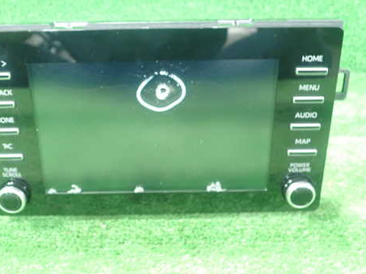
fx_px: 412
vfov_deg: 36.7
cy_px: 120
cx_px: 157
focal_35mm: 39
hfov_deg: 47.7
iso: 1000
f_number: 2.3
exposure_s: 1/30
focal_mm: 5.5
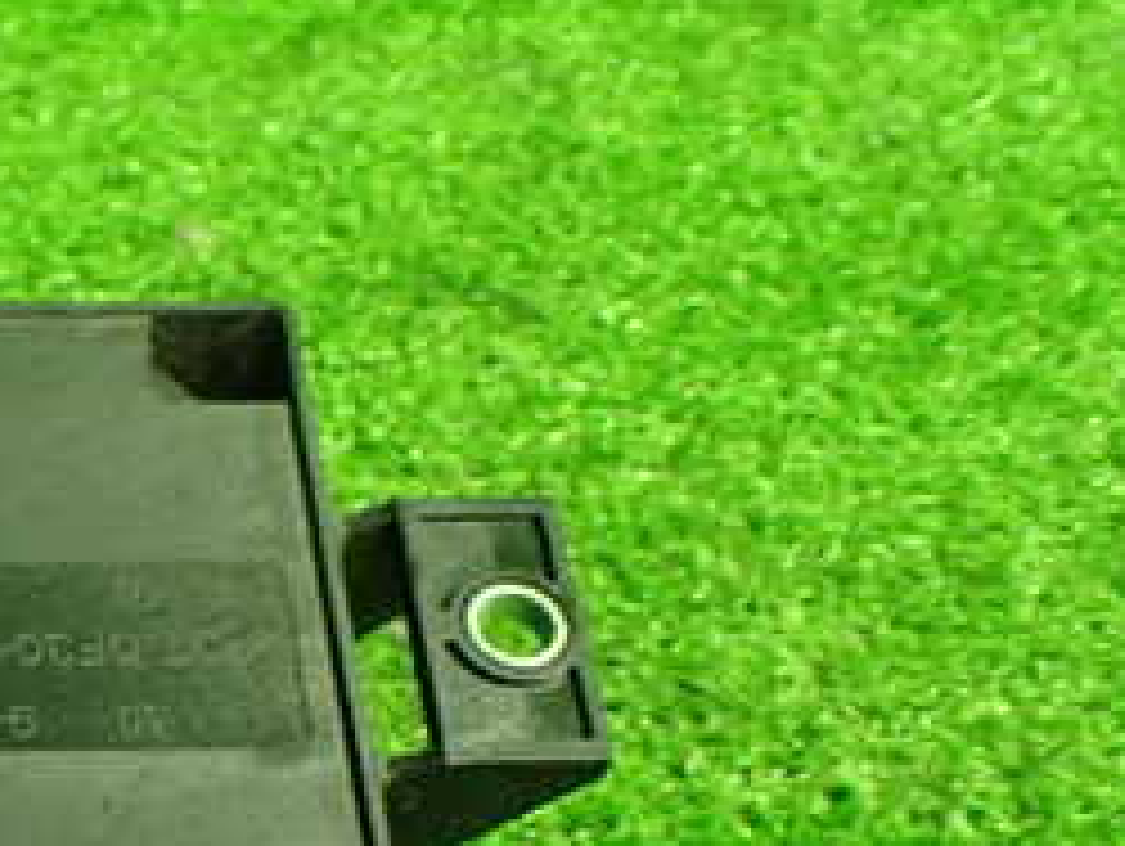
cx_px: -202
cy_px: 855
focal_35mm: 72
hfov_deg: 24.6
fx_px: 2342
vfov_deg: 19.8
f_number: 2.3
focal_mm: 5.4
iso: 800
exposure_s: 1/50
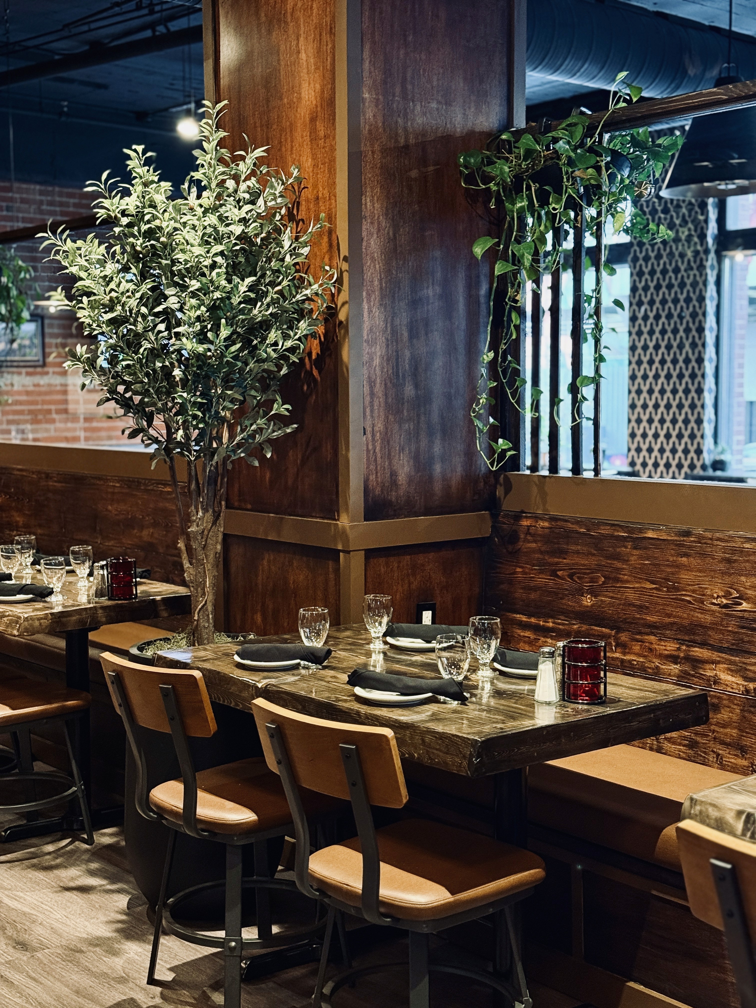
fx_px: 1398
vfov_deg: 39.7
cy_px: 504
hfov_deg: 30.3
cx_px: 378
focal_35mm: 48
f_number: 1.78
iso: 500
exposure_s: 1/40
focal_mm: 6.76
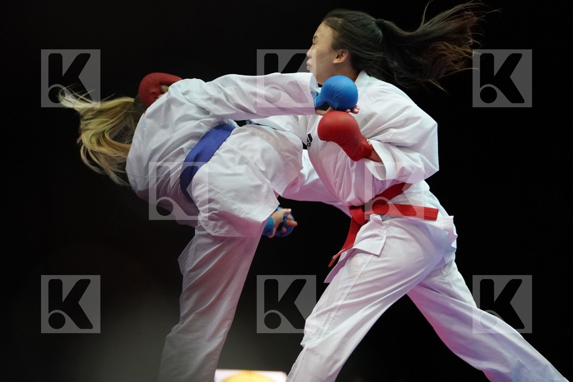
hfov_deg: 10.5
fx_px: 3119
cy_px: 191
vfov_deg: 7.0
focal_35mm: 196
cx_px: 286
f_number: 2.8
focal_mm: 131
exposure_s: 1/1000
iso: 3200
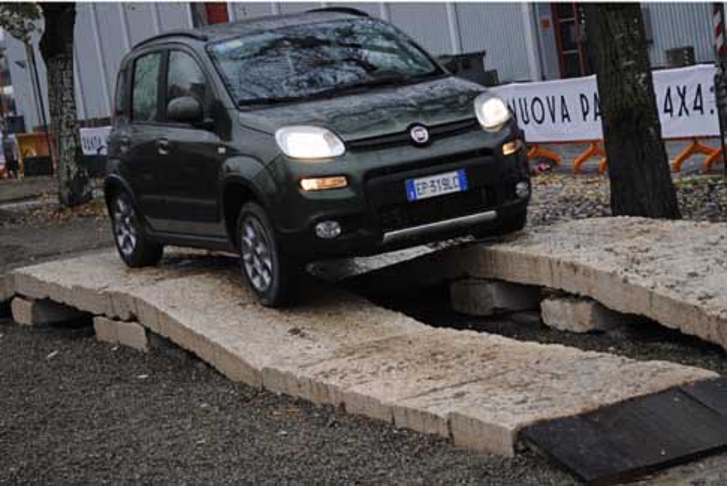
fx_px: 1667
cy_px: 243
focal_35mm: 82
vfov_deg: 16.6
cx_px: 364
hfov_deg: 24.6
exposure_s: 1/40
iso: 200
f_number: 5.6
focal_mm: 55
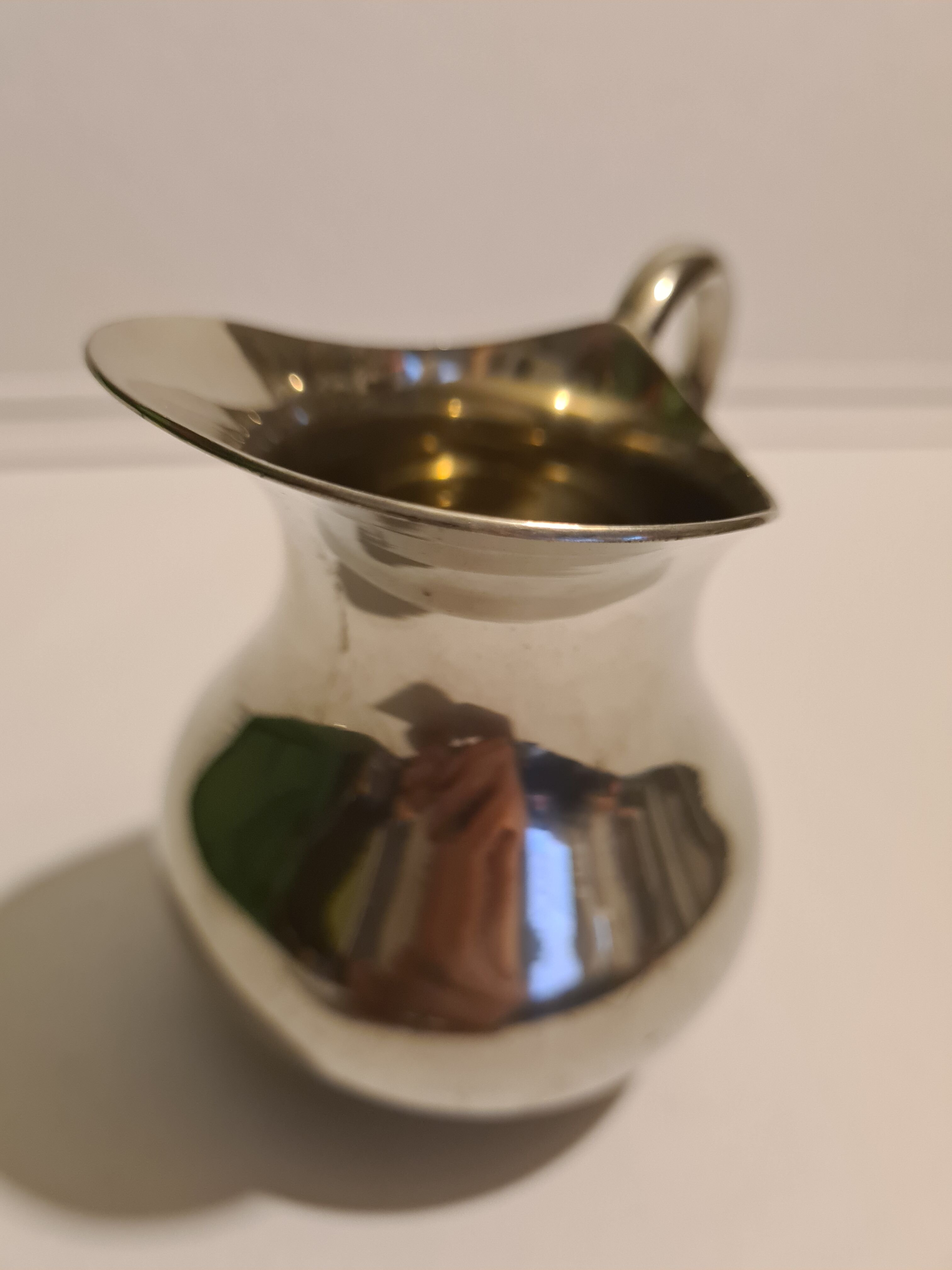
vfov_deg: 67.3
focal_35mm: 26
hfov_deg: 53.1
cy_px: 635
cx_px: 476
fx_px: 953
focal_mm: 5.4
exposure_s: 1/50
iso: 400
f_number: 1.8
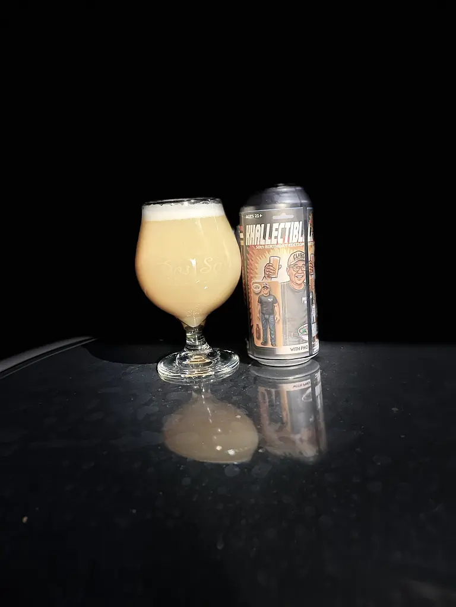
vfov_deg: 67.3
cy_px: 304
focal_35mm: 26
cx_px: 228
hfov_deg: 53.1
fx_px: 457
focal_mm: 4.2
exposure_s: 1/17
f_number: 1.6
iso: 1000
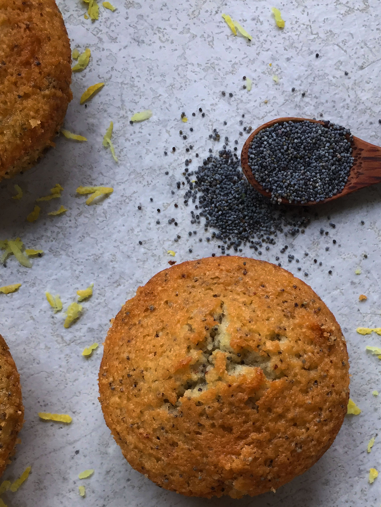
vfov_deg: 37.6
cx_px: 238
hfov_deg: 29.6
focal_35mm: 49
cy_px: 402
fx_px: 719
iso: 32
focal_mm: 4.15
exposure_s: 1/33
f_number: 2.2
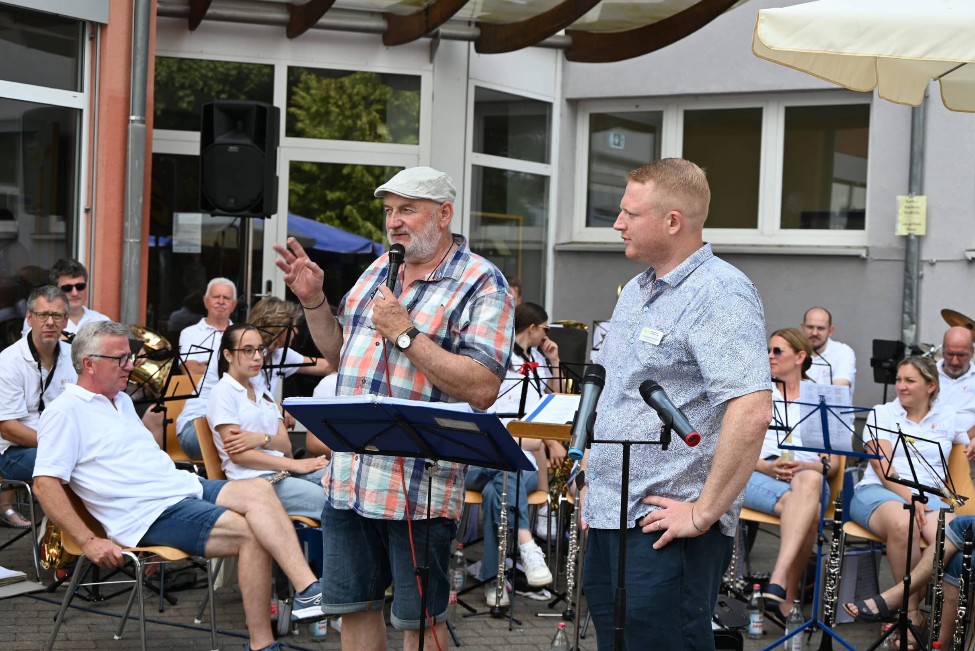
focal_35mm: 57
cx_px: 485
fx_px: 1544
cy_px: 329
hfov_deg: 35.0
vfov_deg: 23.8
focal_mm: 54
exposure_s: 1/250
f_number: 5.6
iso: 180
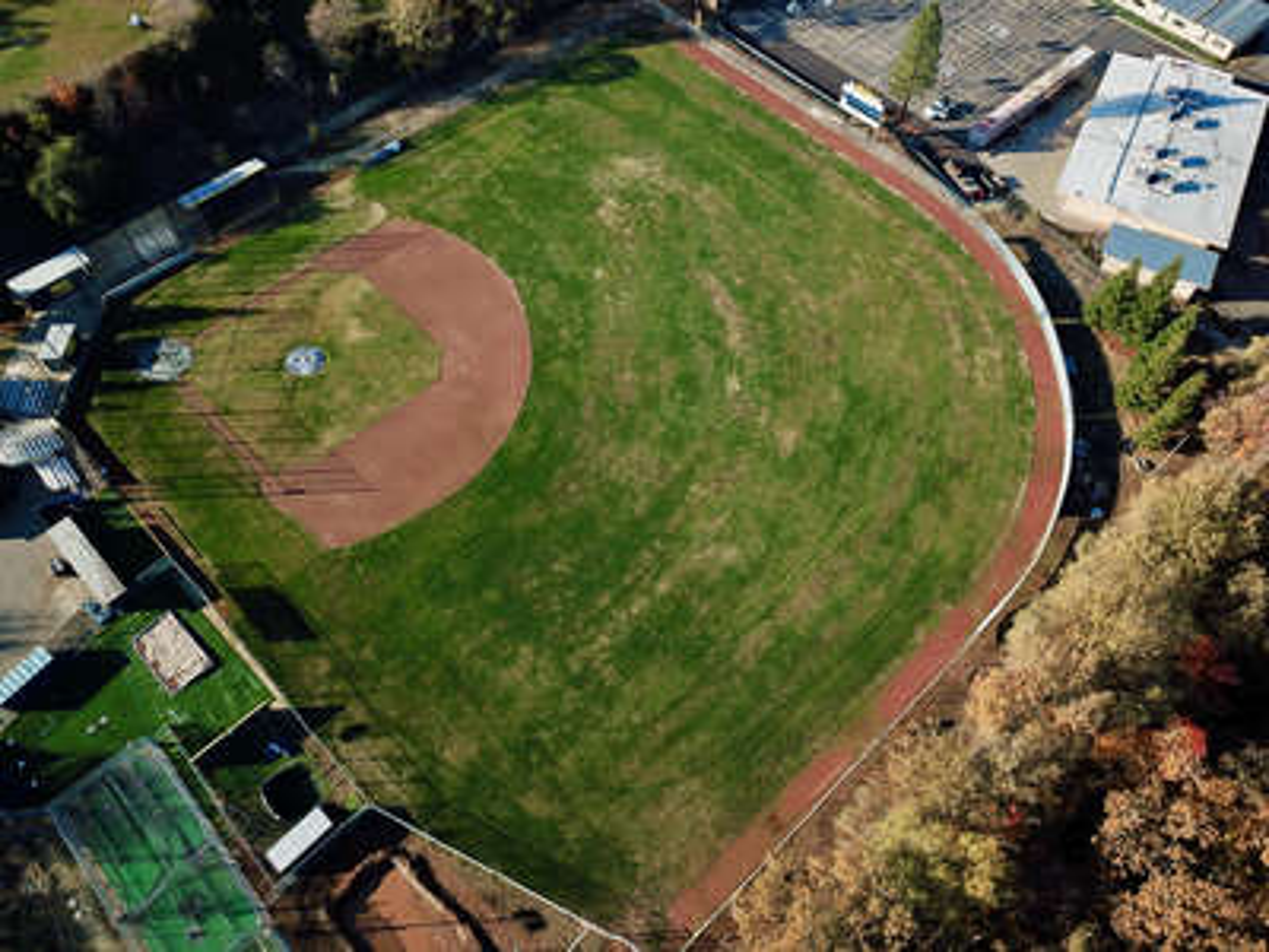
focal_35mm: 26
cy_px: 476
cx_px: 634
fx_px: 953
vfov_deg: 53.1
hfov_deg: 67.3
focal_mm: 4.73
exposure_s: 1/800
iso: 100
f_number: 2.2
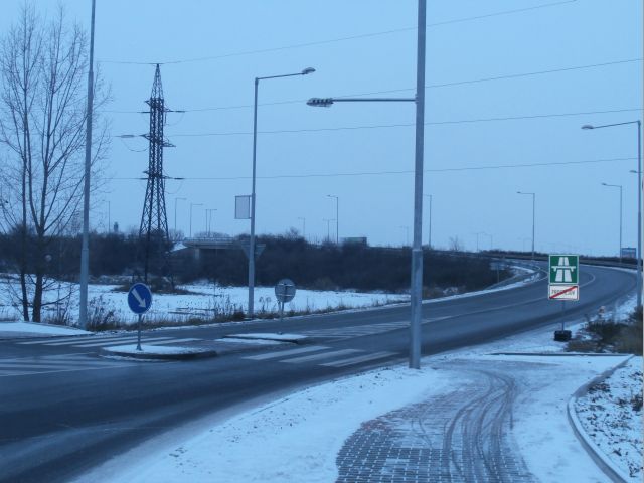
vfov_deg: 30.9
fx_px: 874
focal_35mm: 47
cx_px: 322
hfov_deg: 40.4
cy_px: 242
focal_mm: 8.29
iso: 125
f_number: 4.2
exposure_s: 1/40
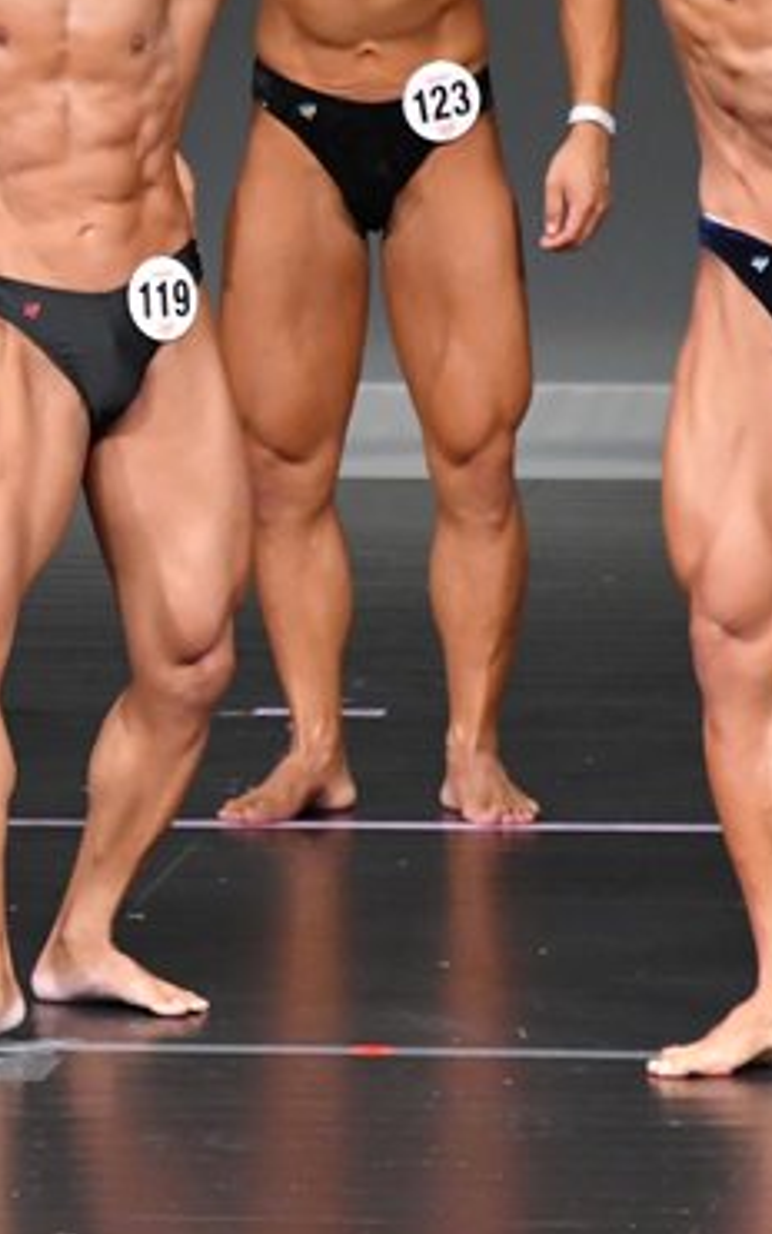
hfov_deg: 1.8
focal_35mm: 734
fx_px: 24699
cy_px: 512
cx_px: -205
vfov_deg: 2.9
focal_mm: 230
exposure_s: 1/400
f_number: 5.6
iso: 5000
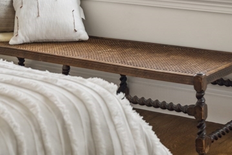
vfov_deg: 13.1
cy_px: -65
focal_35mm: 100
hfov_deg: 20.0
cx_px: 207
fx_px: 645
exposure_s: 1/50
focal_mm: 35
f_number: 7.1
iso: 320
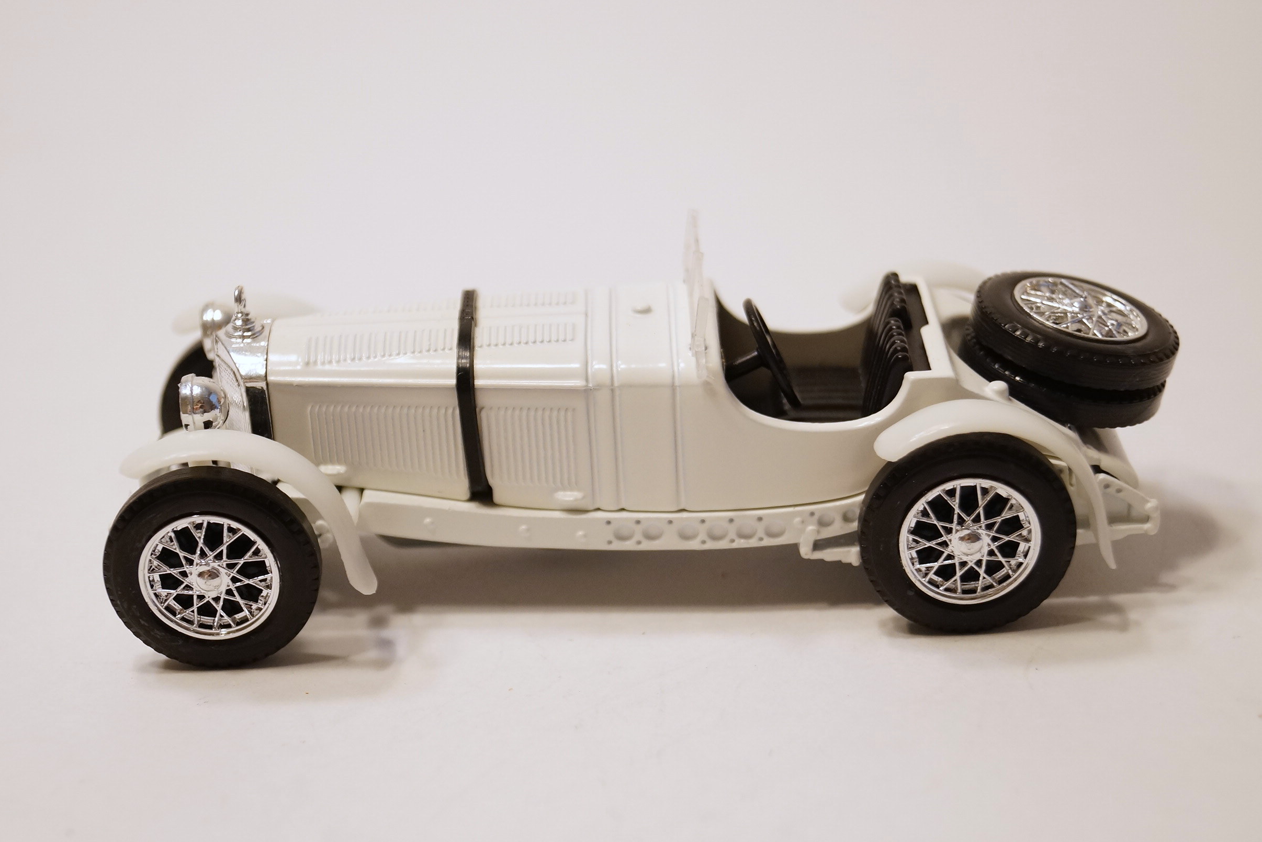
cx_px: 628
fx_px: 2664
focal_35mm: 76
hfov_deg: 26.7
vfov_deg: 17.9
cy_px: 424
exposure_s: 1/80
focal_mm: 50
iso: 640
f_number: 5.6
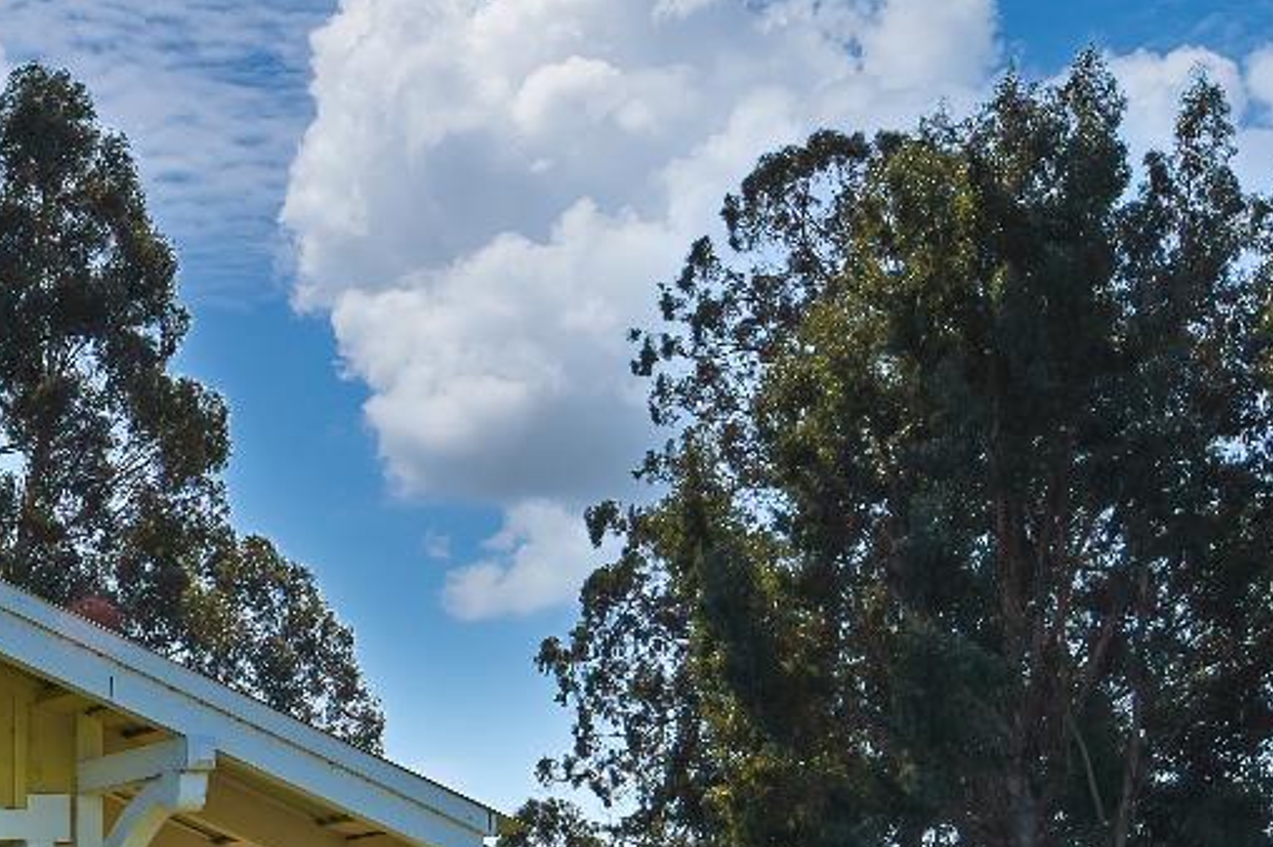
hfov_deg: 28.0
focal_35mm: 66
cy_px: 1208
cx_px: -80
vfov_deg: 18.5
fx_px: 2349
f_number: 6.3
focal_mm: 15
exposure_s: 1/160
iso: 100
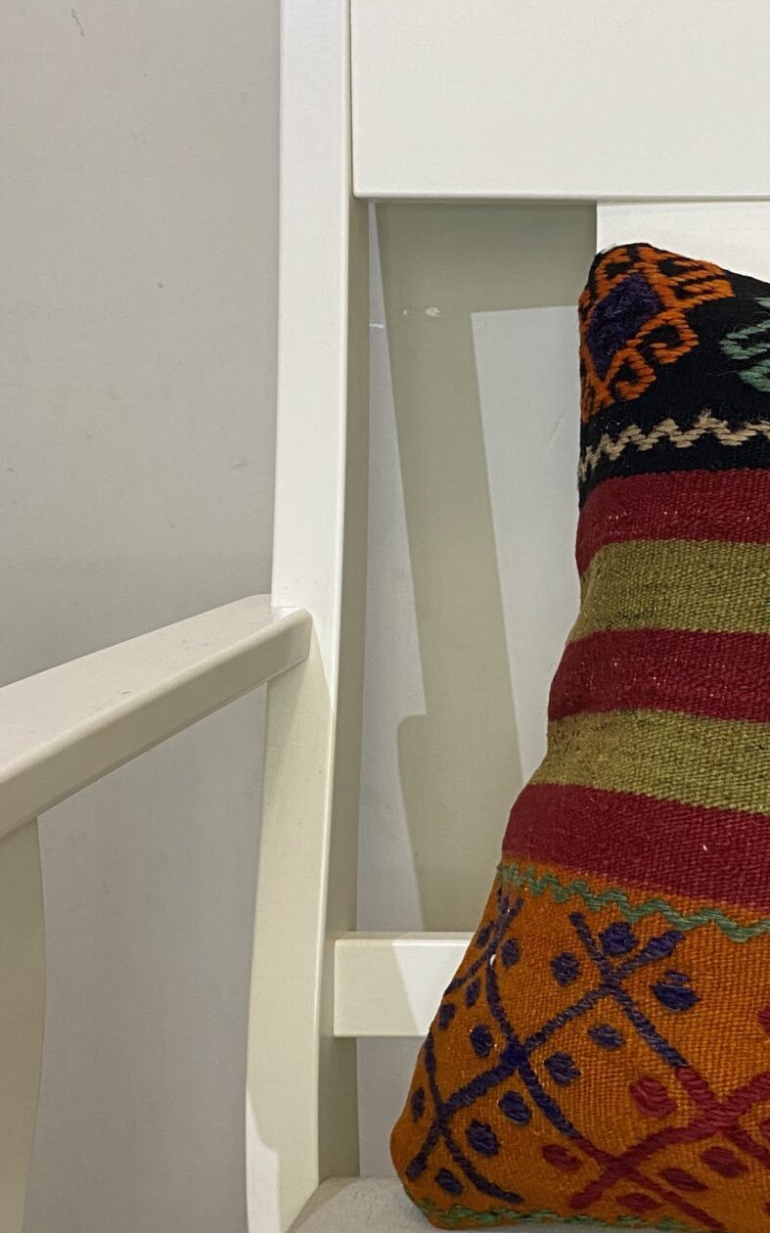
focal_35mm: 56
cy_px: 515
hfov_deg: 22.2
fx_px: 1881
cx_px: 783
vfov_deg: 36.2
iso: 125
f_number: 1.8
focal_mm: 4.25
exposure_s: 1/89
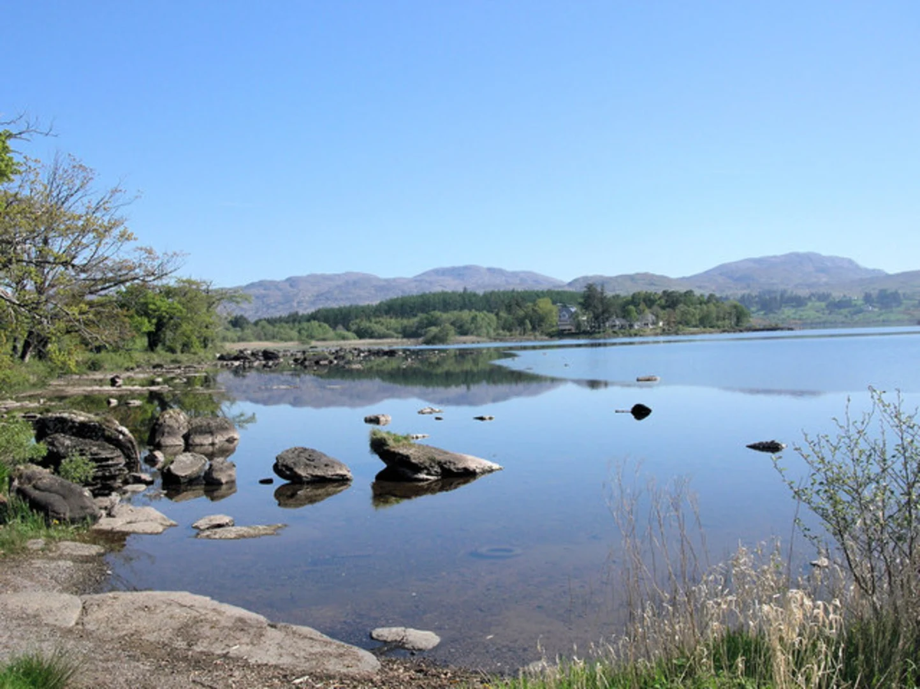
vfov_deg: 39.6
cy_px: 344
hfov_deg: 51.4
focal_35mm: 36
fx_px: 956
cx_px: 460
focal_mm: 6
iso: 71
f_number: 3.7
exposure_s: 1/708
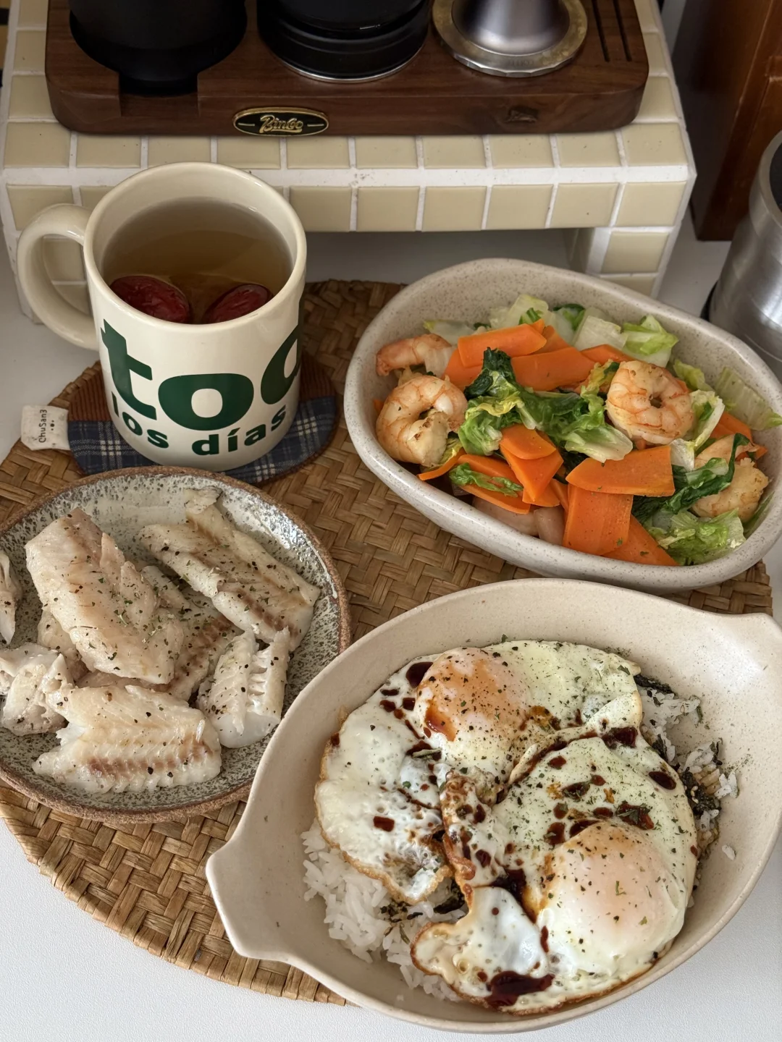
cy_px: 521
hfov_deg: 30.3
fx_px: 1446
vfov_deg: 39.7
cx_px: 391
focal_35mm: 48
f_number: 1.78
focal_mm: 6.76
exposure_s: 1/60
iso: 250
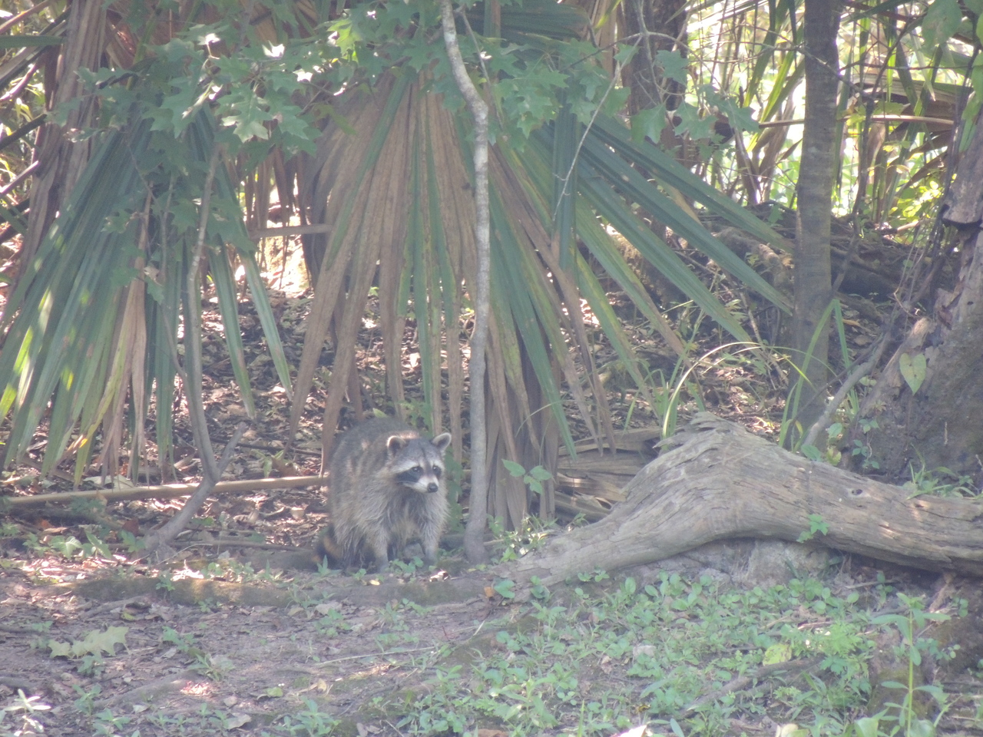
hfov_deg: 2.0
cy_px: 368
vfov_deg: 1.5
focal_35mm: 1000
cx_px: 492
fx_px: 28397
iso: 800
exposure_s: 1/80
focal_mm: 180
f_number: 5.9
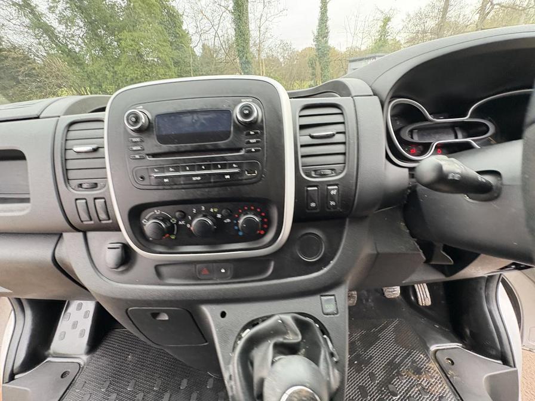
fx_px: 216
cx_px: 268
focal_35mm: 14
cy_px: 200
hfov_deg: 102.1
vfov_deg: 85.7
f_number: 2.2
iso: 400
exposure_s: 1/60
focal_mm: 2.22
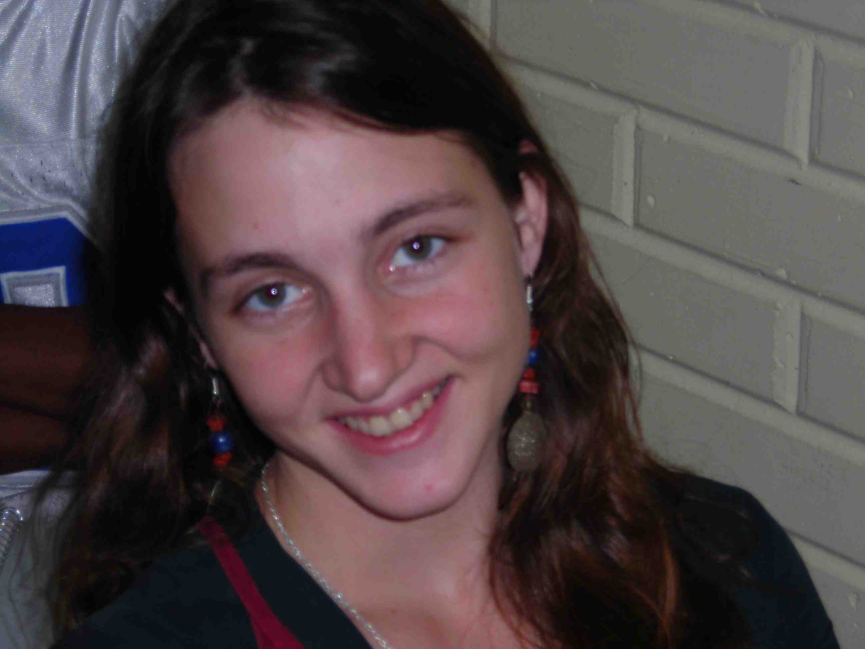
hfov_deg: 17.0
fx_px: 2899
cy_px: 324
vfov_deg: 12.8
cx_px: 432
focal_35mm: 116
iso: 61
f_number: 5.3
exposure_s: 1/60.1
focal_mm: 19.2
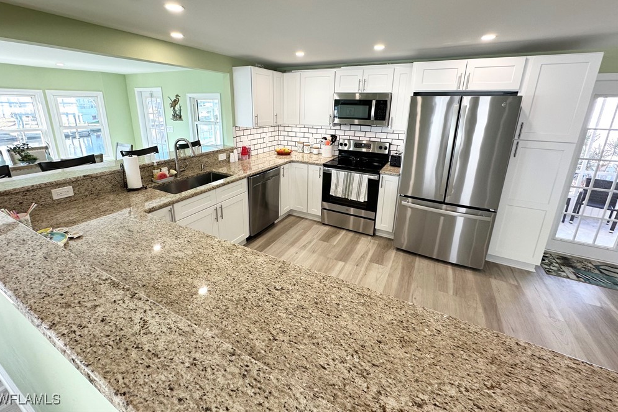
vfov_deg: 76.8
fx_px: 258
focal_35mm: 15
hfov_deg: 100.4
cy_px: 174
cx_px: 302
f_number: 2.2
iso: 100
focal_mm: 2.22
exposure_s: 1/120
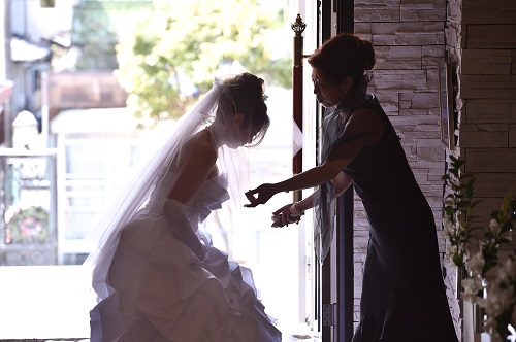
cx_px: 258
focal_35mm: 175
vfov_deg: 7.8
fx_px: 2505
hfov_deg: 11.8
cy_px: 171
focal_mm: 175
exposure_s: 1/500
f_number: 7.1
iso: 800
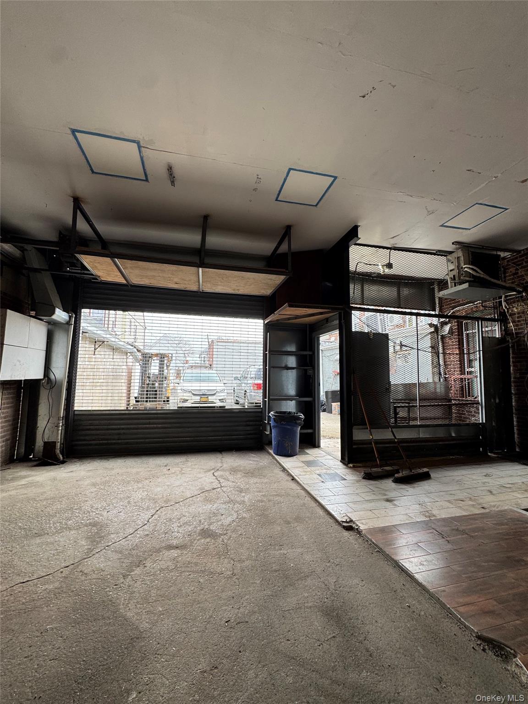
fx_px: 285
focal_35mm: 14
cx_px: 264
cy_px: 352
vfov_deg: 102.1
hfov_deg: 85.7
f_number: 2.2
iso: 50
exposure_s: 1/99
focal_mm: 2.22
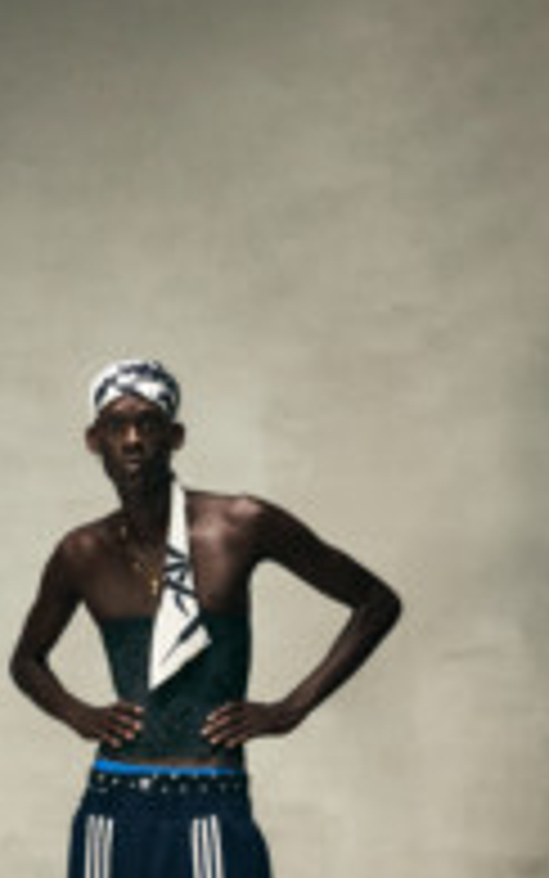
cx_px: 160
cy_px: 700
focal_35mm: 104
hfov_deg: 12.6
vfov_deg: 19.8
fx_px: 2488
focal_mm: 50
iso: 800
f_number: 11
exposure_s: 1/200
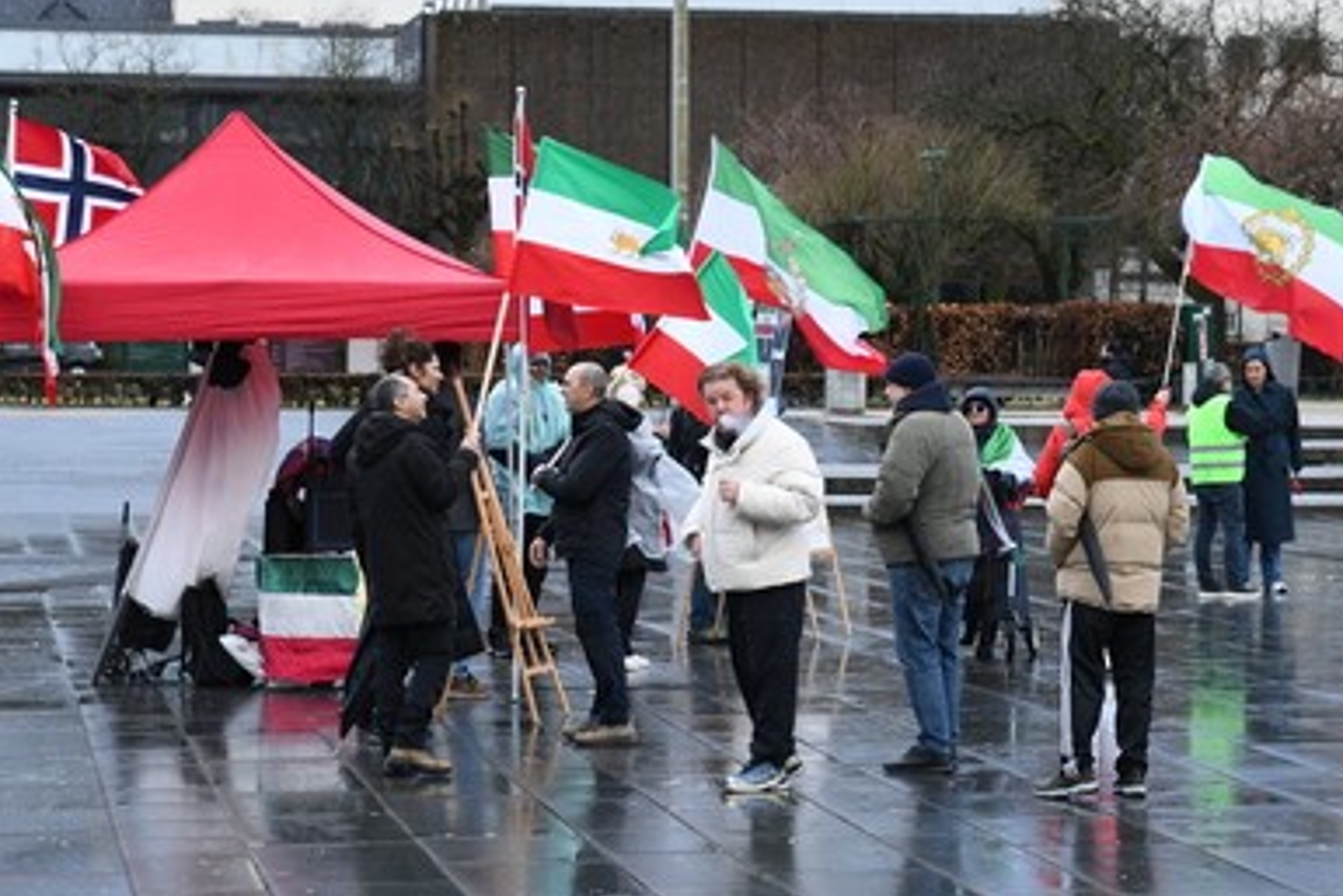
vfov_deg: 11.2
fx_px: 4553
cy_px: 403
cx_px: 691
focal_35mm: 122
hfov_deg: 16.8
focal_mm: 68
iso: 200
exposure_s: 1/200
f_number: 7.1
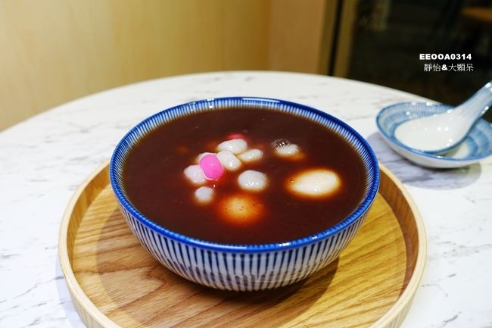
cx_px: 246
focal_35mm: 30
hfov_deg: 61.9
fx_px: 410
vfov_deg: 43.6
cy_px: 164
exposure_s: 1/50
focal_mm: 11
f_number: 2.8
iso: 125
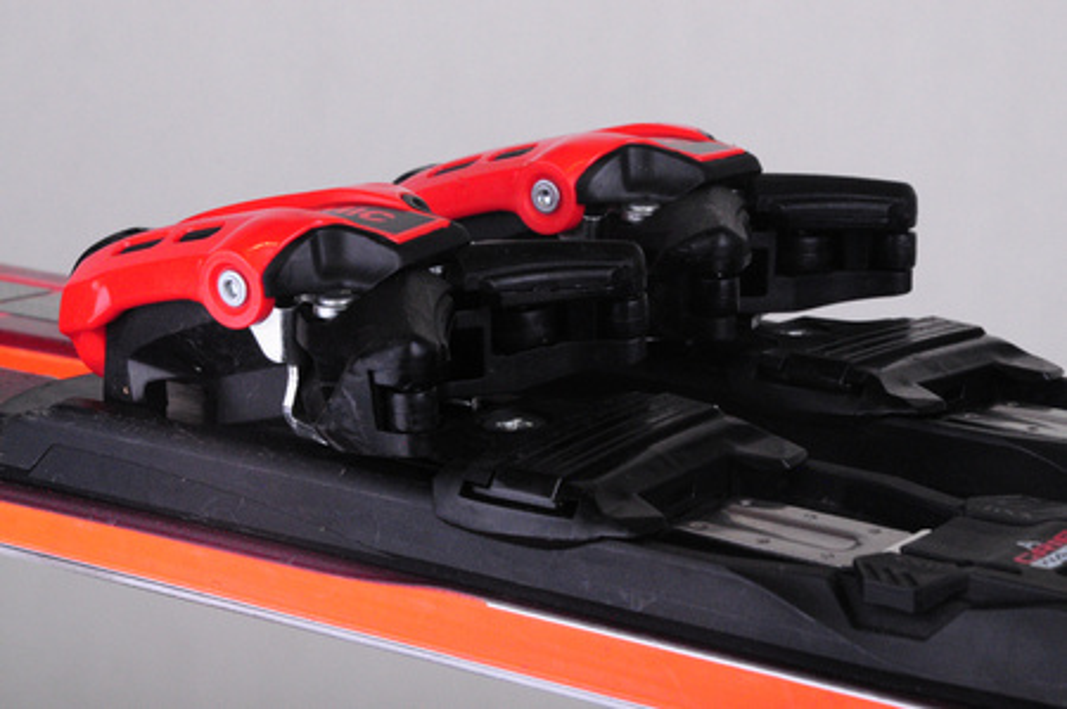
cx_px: 534
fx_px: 4663
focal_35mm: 158
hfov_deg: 13.1
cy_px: 354
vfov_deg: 8.7
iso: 3200
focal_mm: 105
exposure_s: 1/180
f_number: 16
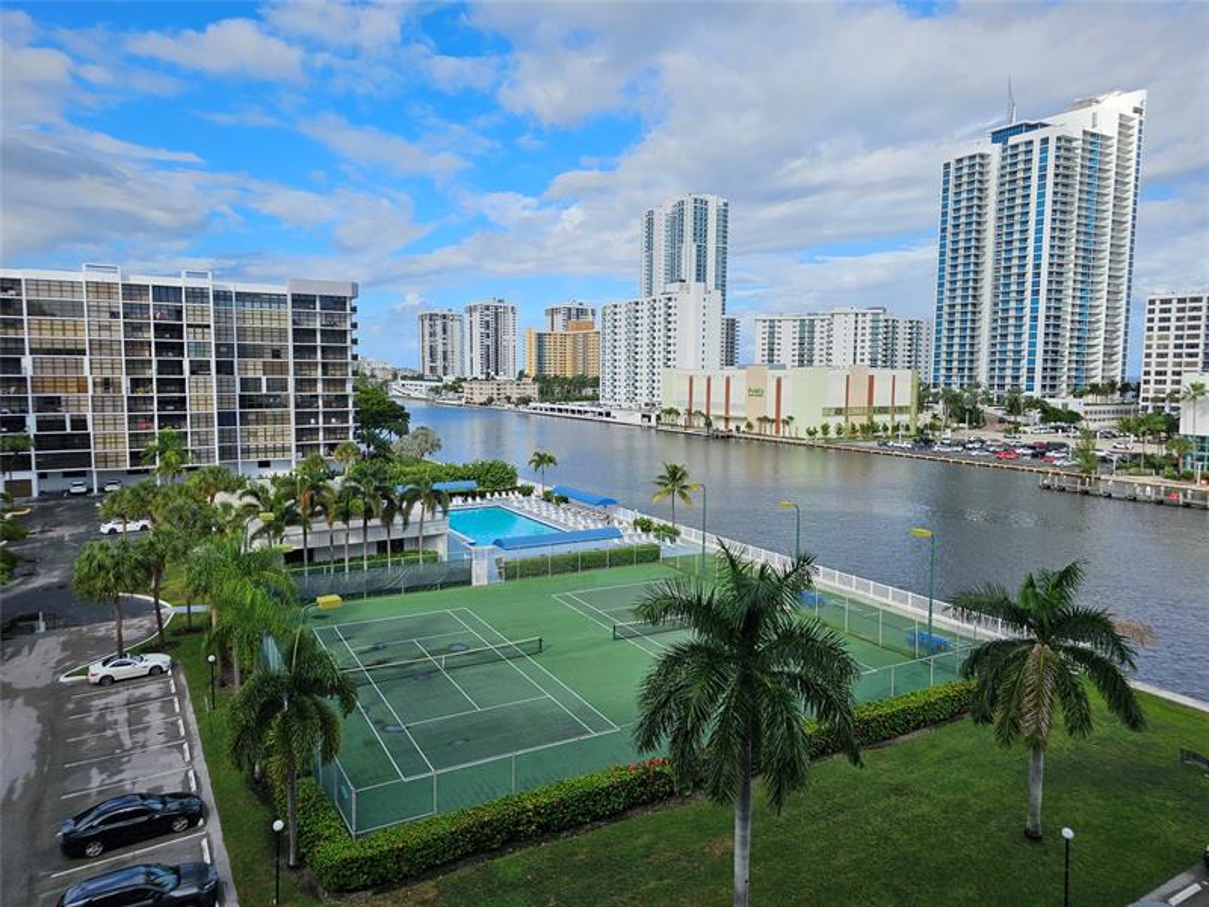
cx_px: 604
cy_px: 454
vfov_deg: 58.9
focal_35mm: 23
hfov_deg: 73.9
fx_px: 803
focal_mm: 6.3
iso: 10
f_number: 1.7
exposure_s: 1/796
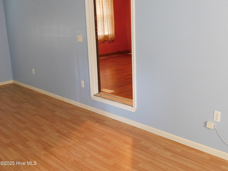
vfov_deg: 36.0
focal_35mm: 40
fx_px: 263
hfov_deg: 46.8
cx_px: 114
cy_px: 86
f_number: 3.6
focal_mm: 7.1
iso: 400
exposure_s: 1/8
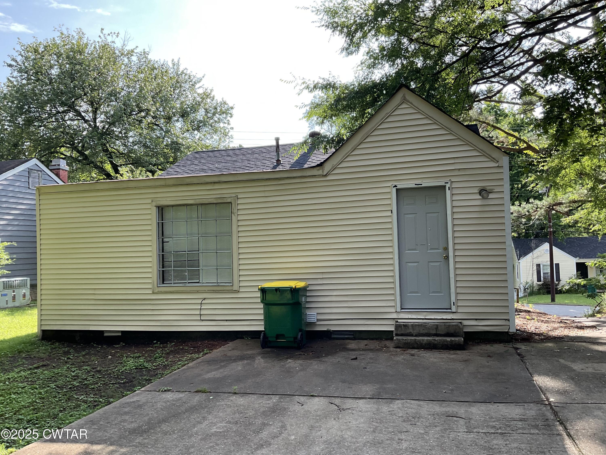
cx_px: 303
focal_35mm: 29
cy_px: 228
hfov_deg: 61.7
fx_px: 508
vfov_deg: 48.2
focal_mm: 3
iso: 16
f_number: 1.8
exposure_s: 1/370
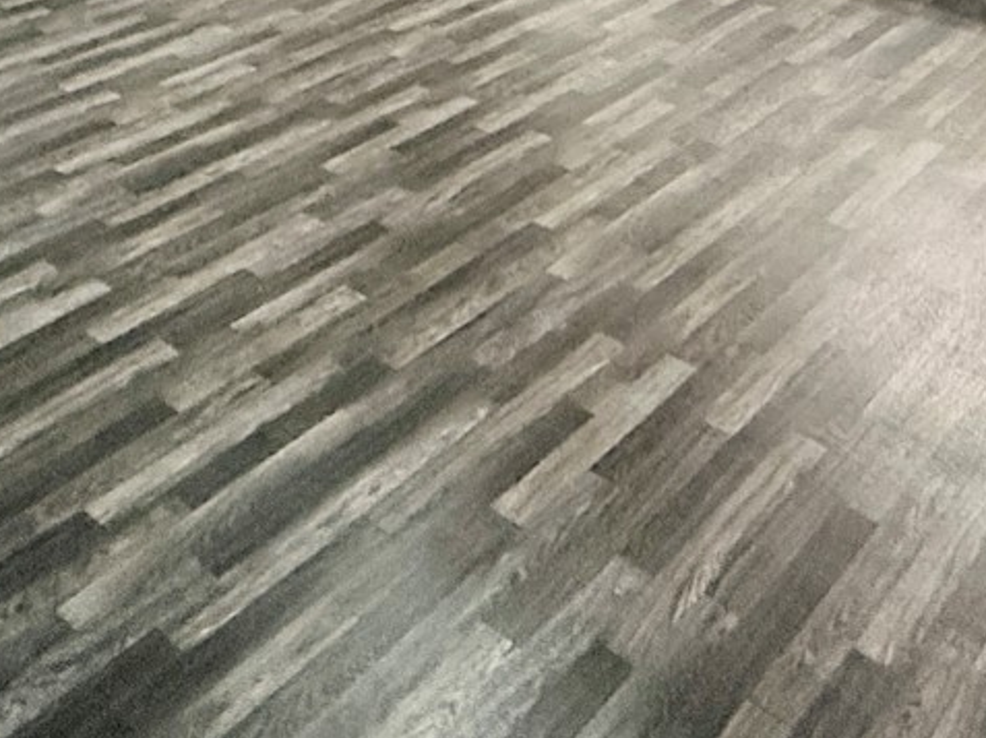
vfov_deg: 24.6
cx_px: 599
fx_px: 1338
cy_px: -337
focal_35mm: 47
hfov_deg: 40.3
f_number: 2.2
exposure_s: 1/120
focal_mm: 2.22
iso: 500
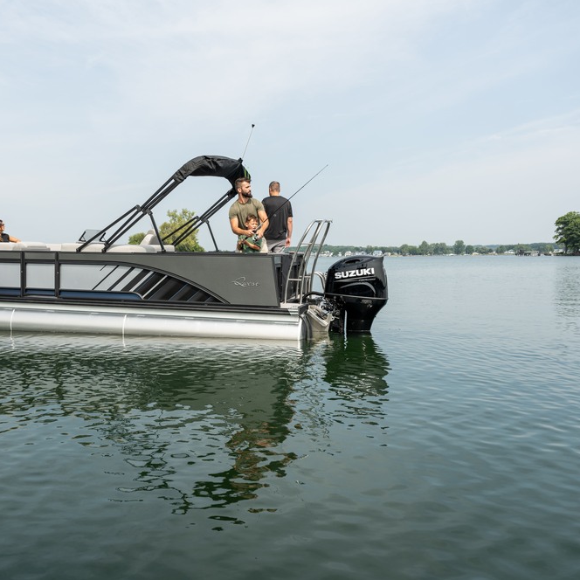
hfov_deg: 49.4
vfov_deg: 50.2
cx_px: 196
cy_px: 290
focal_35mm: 33
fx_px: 619
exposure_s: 1/320
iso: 100
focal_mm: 25.5
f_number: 5.6
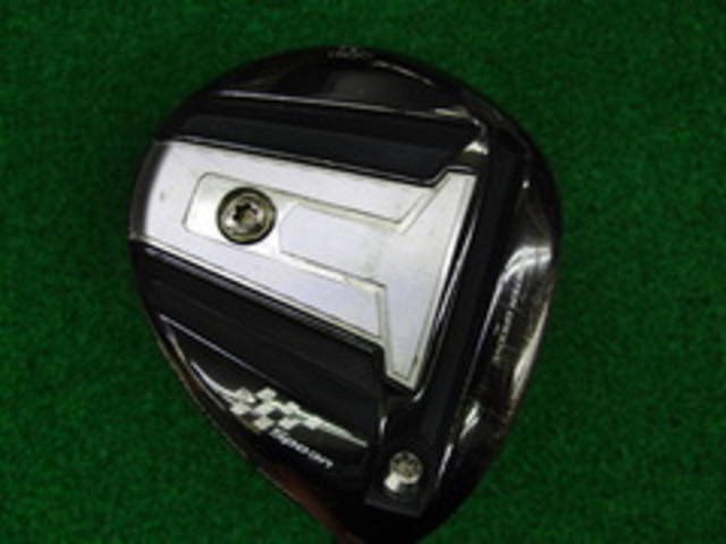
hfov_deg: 50.1
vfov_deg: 38.7
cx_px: 363
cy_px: 272
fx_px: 776
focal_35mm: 37
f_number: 3.6
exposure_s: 1/80
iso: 200
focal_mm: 6.42
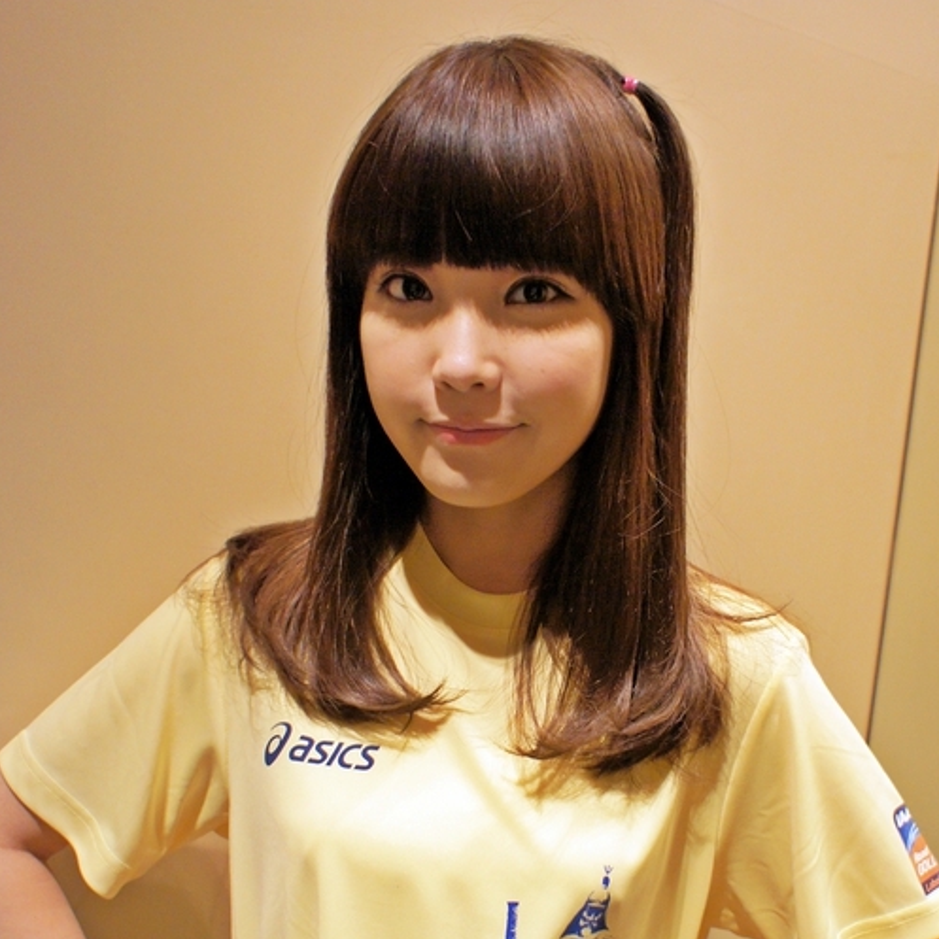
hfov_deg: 44.8
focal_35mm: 37
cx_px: 535
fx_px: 1136
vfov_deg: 44.1
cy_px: 646
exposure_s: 1/30
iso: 400
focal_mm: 16
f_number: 2.8
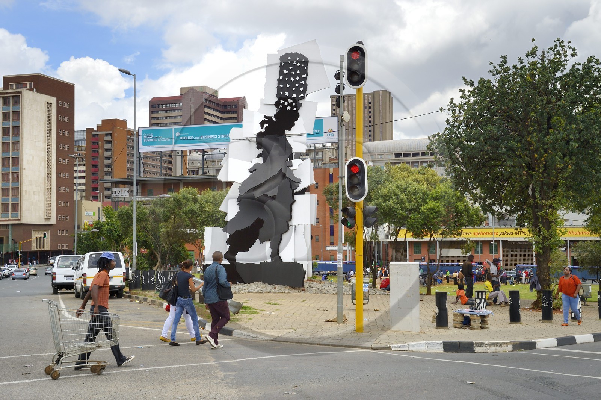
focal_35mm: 48
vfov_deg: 28.0
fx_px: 801
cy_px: 200
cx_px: 300
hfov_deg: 41.1
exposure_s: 1/320
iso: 200
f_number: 13
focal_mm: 48
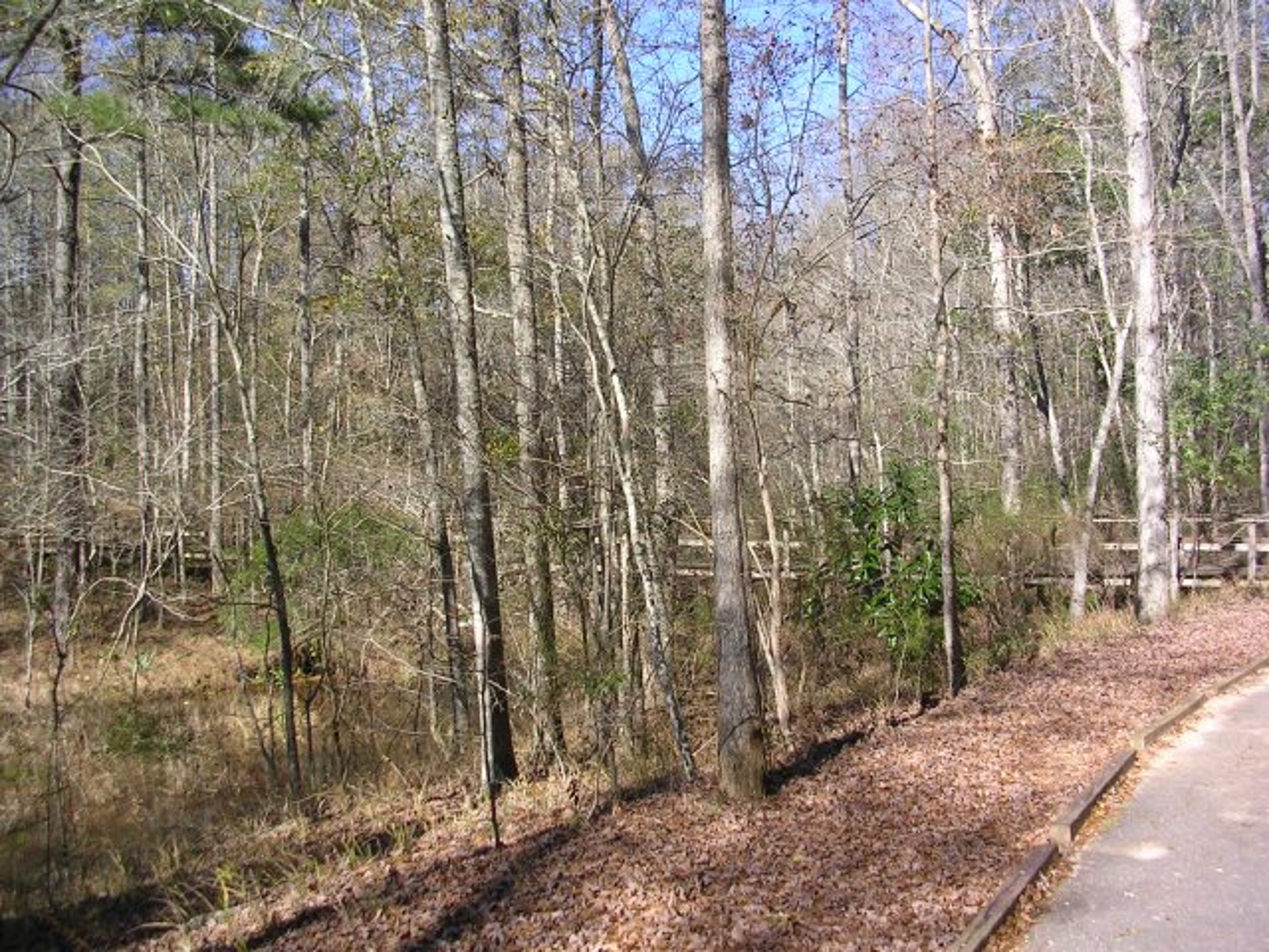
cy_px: 476
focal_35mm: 38
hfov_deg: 49.0
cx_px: 634
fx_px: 1393
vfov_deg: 37.7
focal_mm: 5.8
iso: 50
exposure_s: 1/483
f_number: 2.8
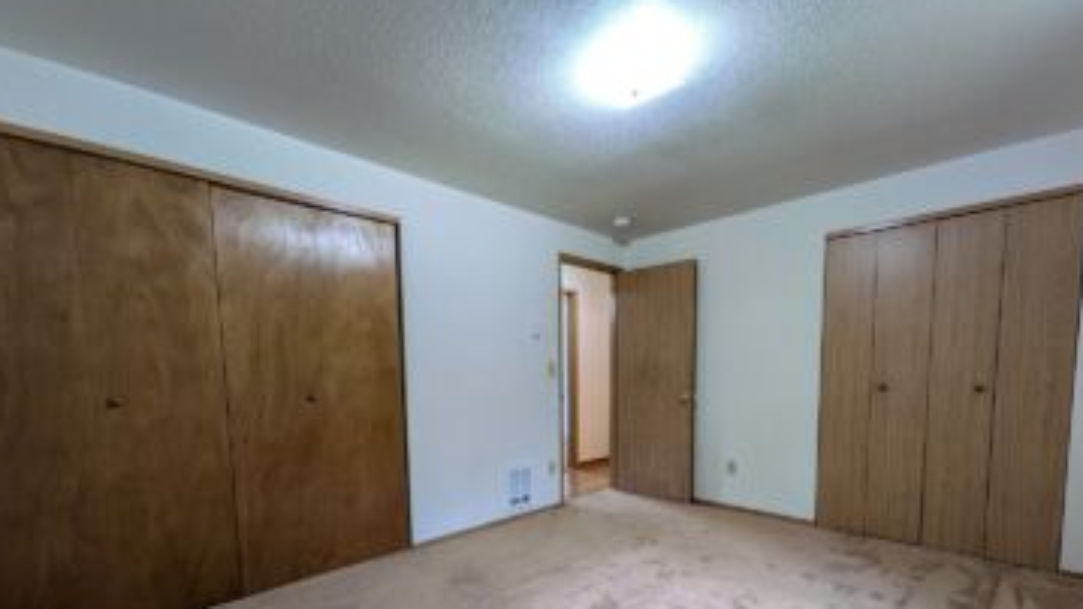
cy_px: 413
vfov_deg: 62.1
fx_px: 488
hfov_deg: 95.9
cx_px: 564
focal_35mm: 17
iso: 70
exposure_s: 1/29.2
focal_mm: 1.85
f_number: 2.2
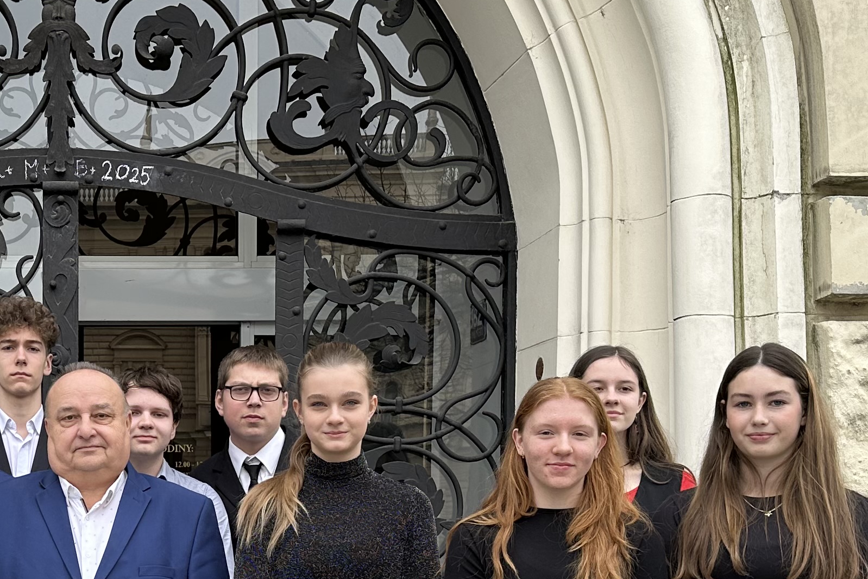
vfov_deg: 20.9
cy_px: 563
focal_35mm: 63
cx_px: 113
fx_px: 1519
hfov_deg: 30.7
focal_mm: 6.86
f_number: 1.78
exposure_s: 1/611
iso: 80
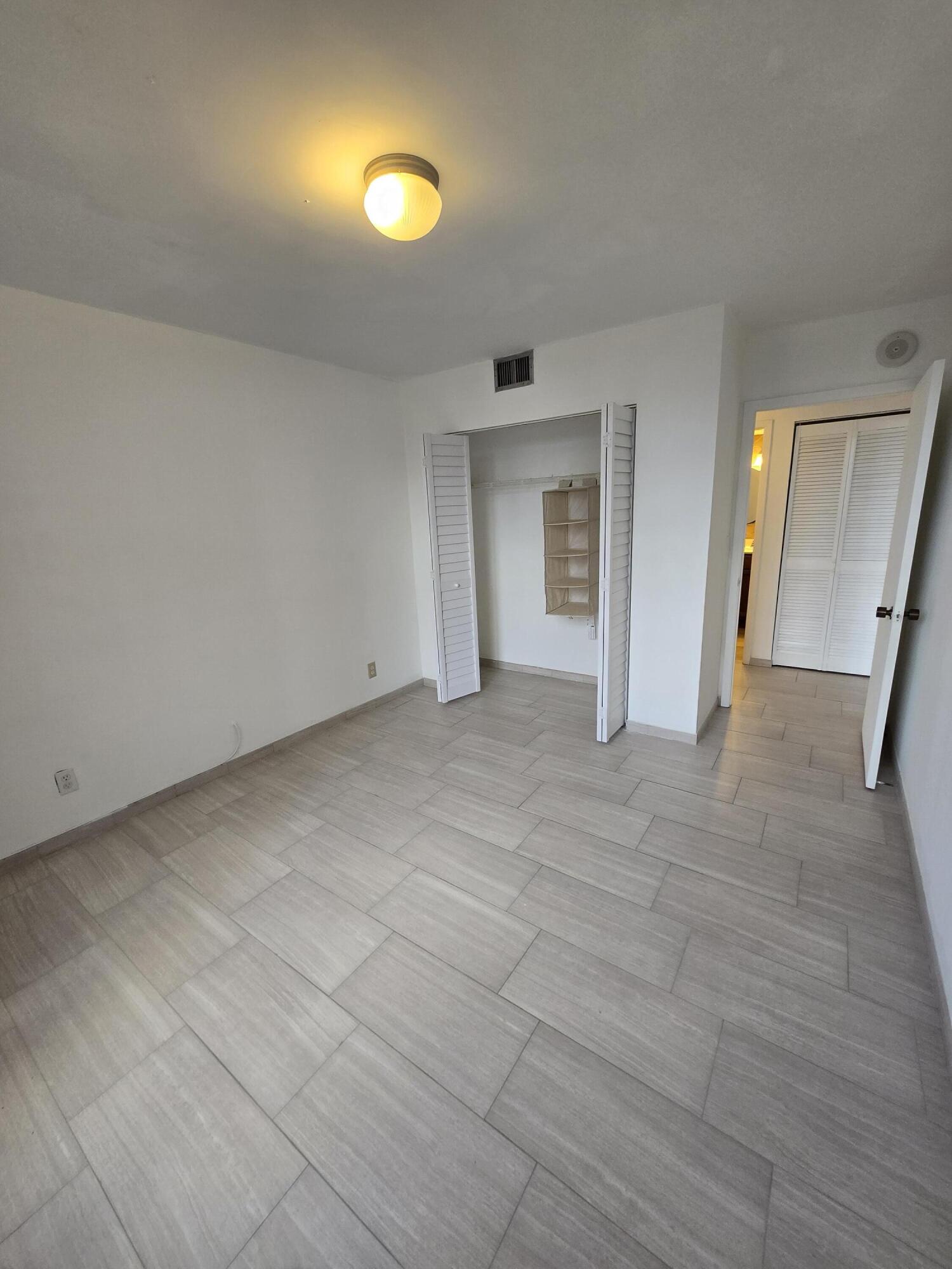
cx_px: 476
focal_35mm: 13
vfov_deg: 106.2
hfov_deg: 89.9
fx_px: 477
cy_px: 634
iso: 125
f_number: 2.2
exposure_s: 1/60
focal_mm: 1.7
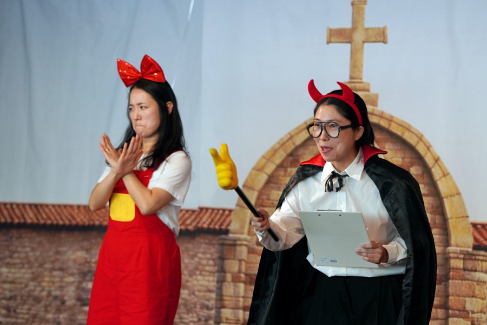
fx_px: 2705
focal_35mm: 200
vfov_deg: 6.9
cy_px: 162
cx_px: 244
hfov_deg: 10.3
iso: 1600
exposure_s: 1/250
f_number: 4
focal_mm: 200
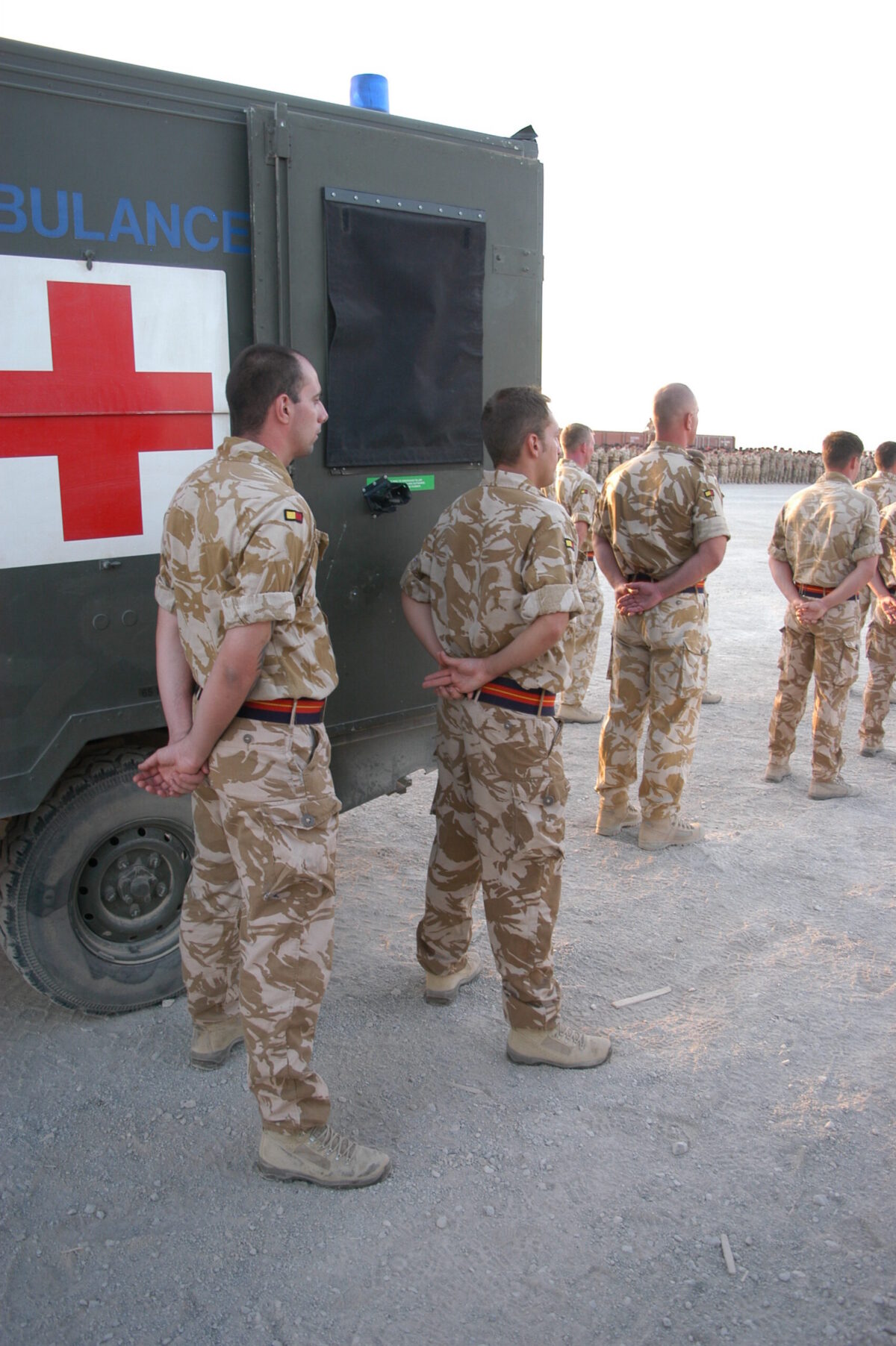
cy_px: 673
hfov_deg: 47.9
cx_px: 448
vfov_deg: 67.4
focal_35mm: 27
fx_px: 1009
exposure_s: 1/90
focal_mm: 18
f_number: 5
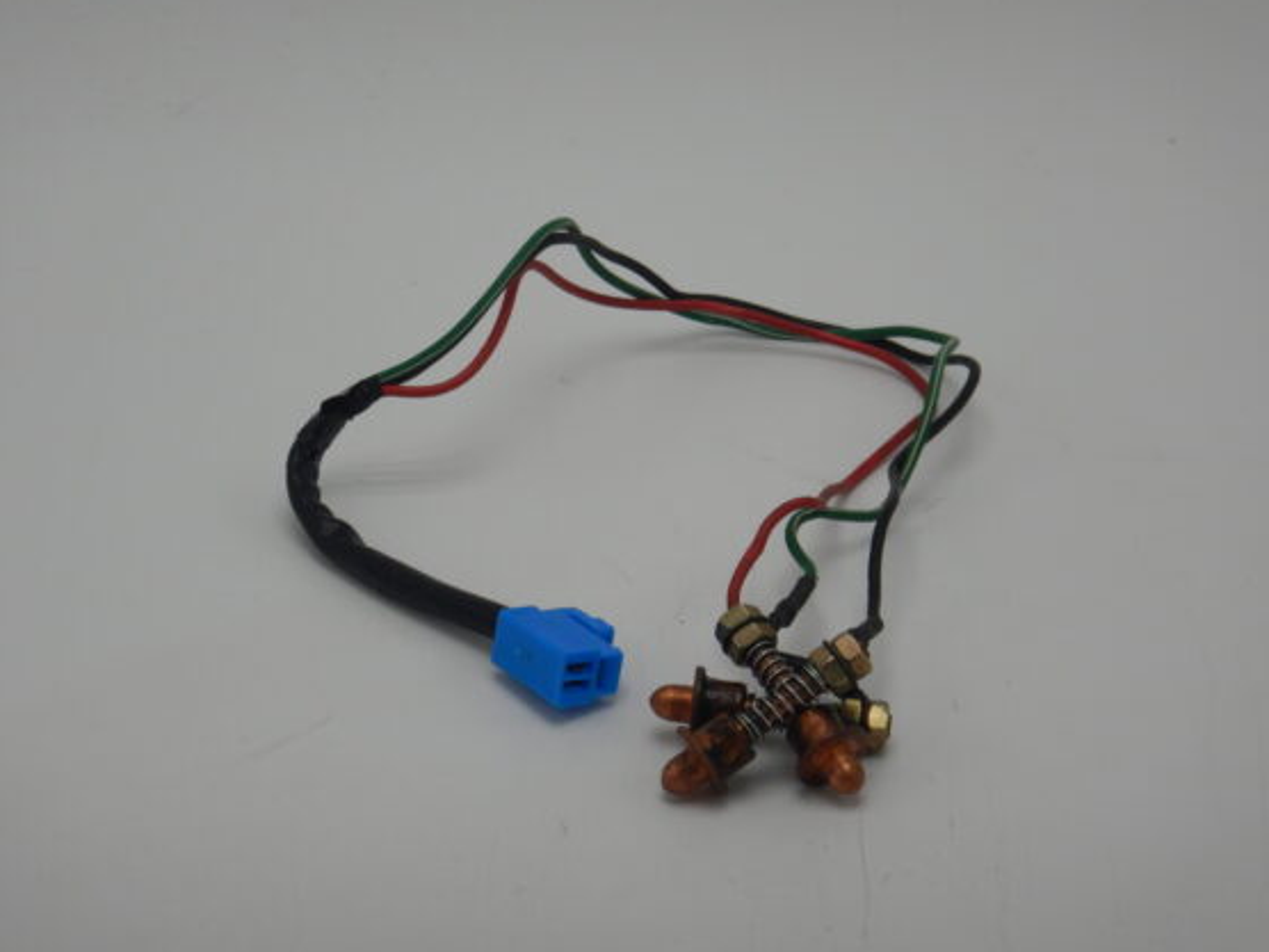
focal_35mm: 109
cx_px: 609
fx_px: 3996
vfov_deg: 13.6
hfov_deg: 18.0
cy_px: 482
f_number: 4.8
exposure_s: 1/250
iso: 125
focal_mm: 18.1
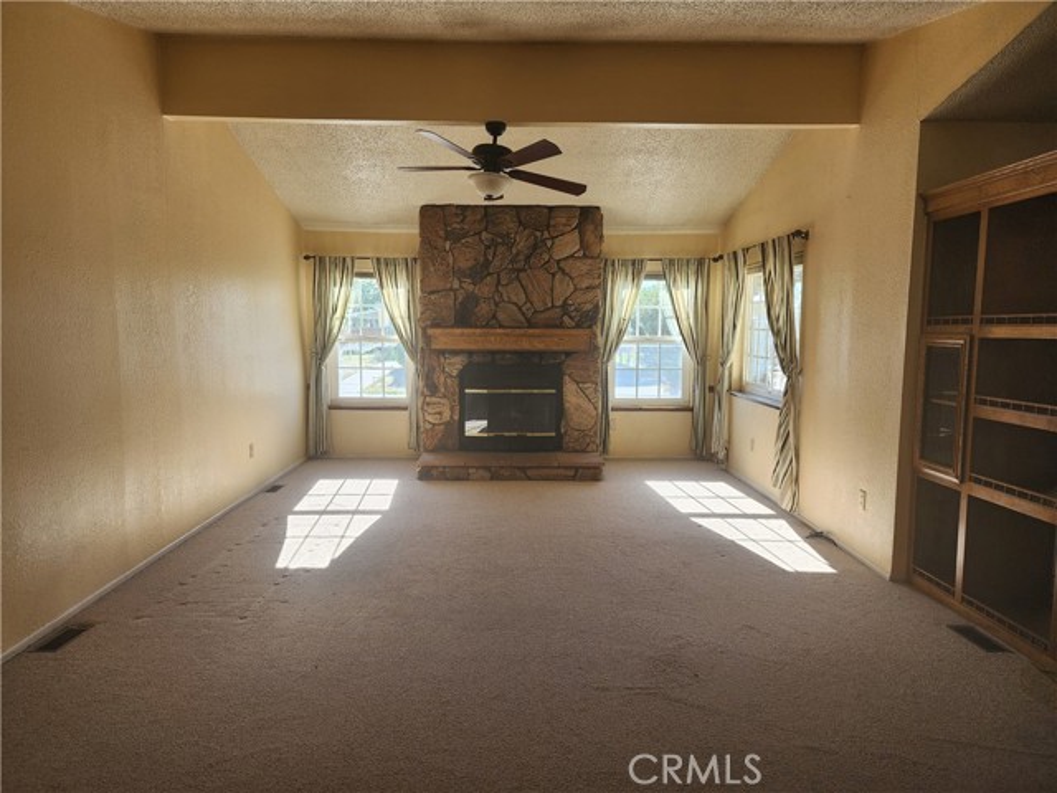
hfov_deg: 73.9
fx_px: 702
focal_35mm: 23
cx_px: 528
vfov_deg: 58.9
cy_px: 396
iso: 40
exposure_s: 1/180
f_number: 1.8
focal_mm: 6.4
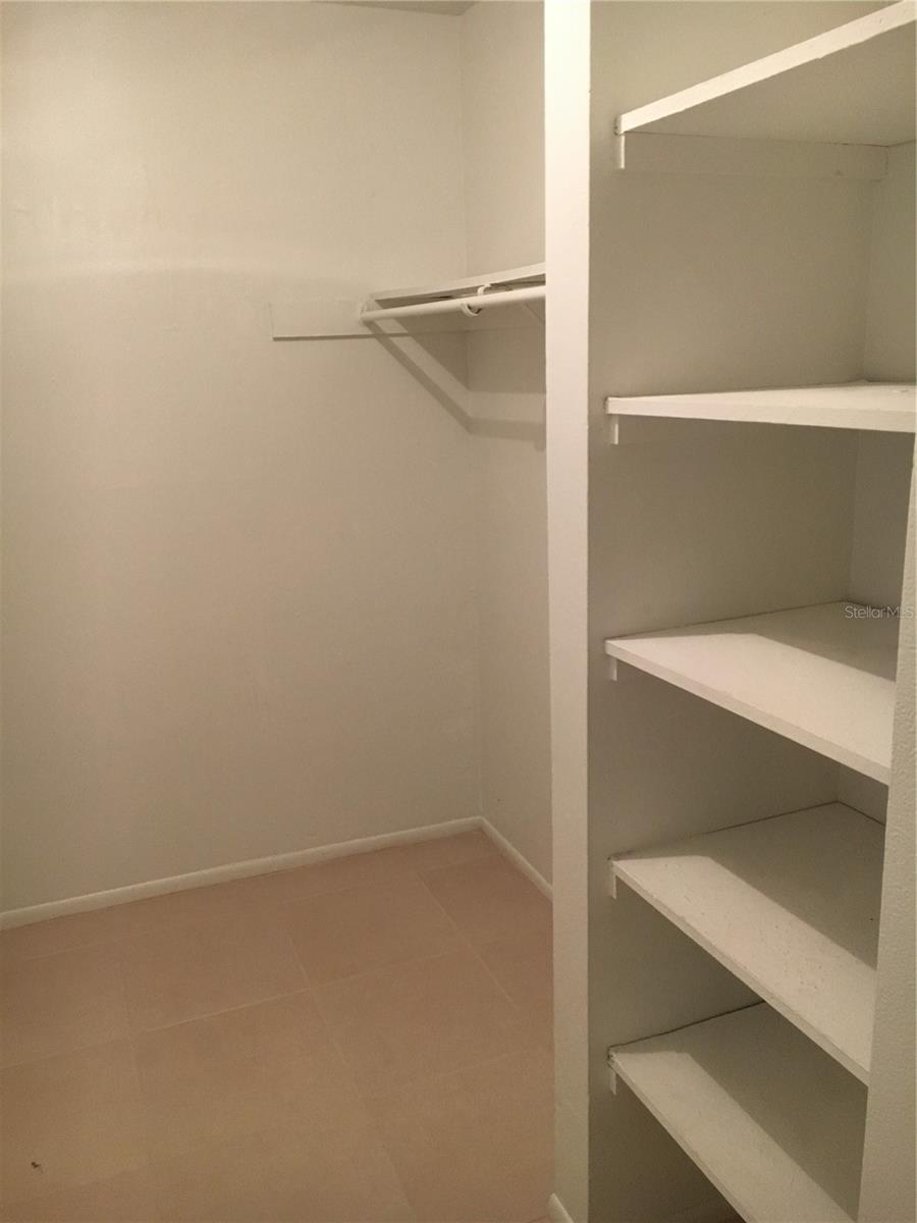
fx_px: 1024
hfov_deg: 48.2
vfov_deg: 61.7
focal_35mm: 29
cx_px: 458
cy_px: 612
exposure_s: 1/30
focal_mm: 4.15
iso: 200
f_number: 2.2
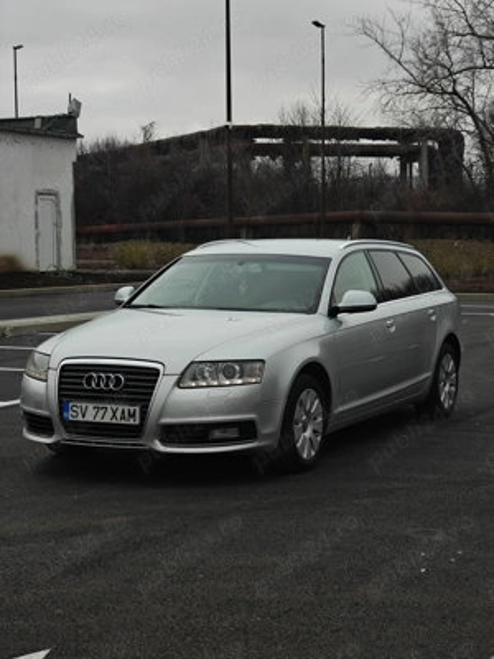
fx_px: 1332
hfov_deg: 21.0
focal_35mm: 70
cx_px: 247
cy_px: 330
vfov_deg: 27.8
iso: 64
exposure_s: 1/200
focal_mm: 13.3
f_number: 2.6
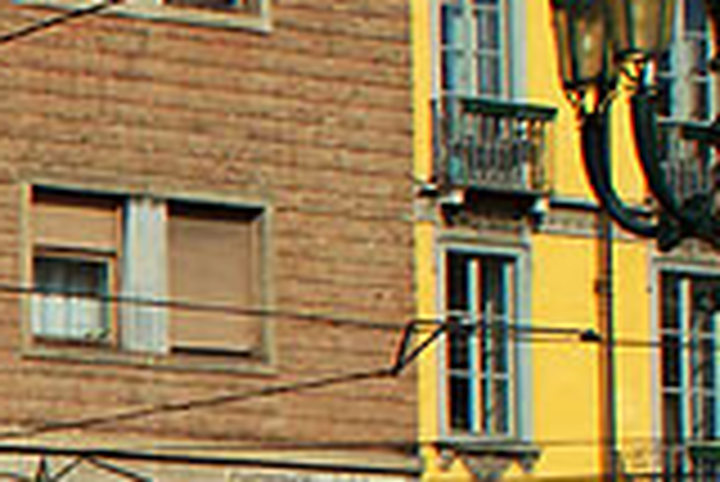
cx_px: -1179
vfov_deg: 4.7
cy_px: 928
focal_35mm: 288
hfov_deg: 6.7
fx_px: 5765
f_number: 9
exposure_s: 1/640
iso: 200
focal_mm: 30
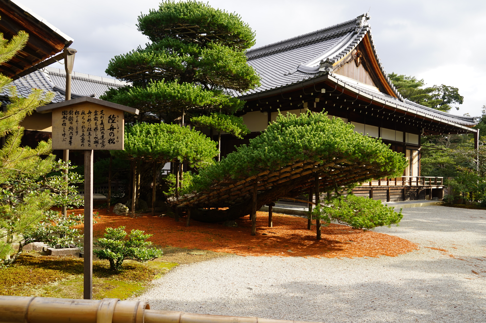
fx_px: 391
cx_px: 243
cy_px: 162
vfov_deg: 44.9
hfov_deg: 63.7
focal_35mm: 29
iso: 100
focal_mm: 29
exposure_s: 1/80
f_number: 6.3
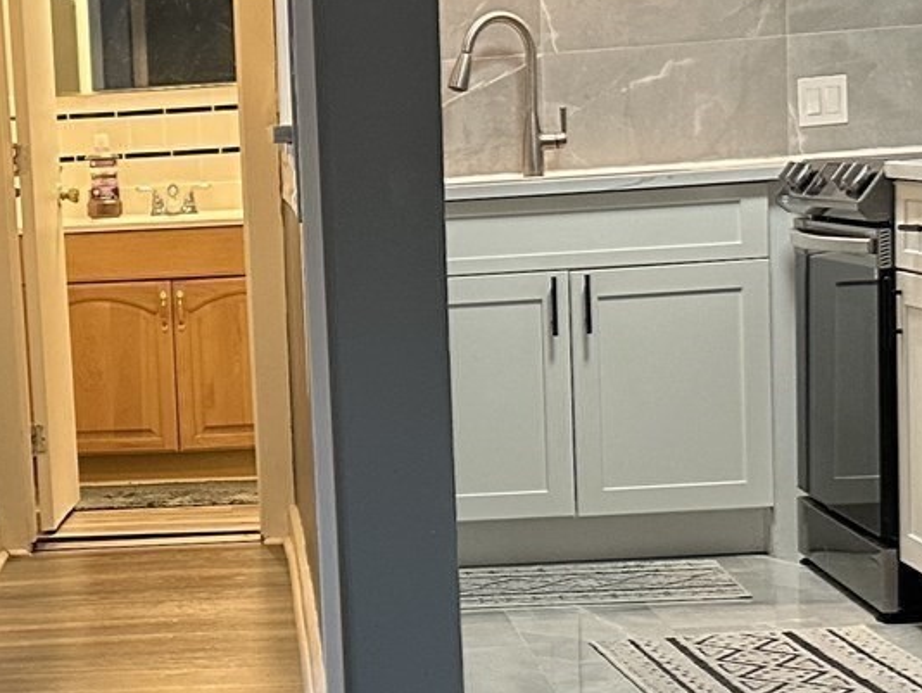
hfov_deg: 20.9
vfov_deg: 16.0
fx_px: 2452
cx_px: 104
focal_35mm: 92
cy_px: 503
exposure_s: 1/60
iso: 400
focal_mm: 6.86
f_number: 1.78
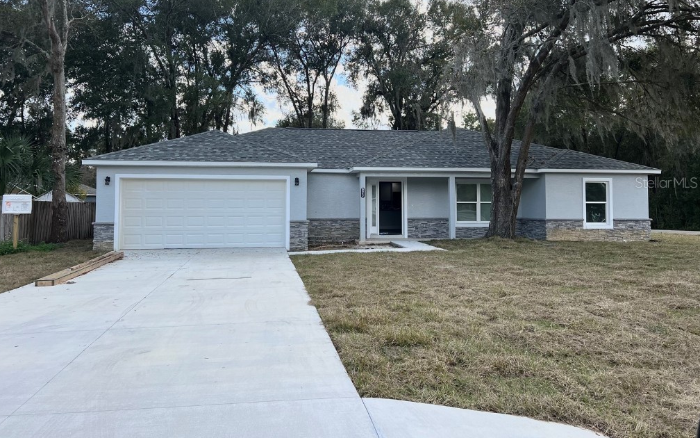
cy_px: 182
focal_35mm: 28
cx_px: 345
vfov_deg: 44.4
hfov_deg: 66.5
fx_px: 534
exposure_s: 1/1266
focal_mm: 5.7
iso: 50
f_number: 1.5
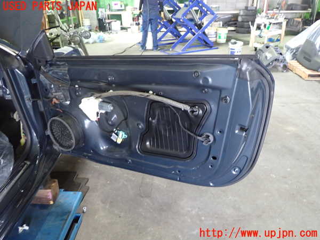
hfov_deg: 60.0
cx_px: 160
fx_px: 277
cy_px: 120
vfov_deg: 46.8
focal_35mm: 30
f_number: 2.3
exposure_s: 1/30
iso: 640
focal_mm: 5.4
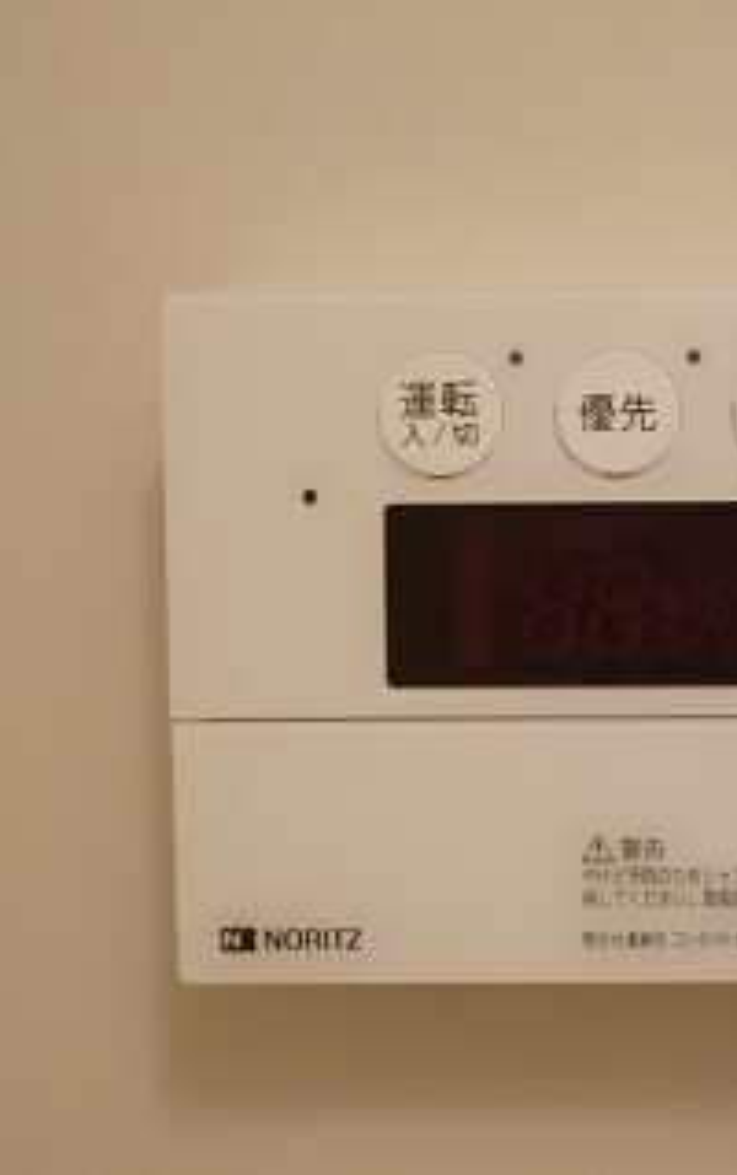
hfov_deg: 29.3
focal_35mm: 40
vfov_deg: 49.2
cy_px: 584
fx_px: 1283
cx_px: 785
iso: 400
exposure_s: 1/25
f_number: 2.7
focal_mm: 5
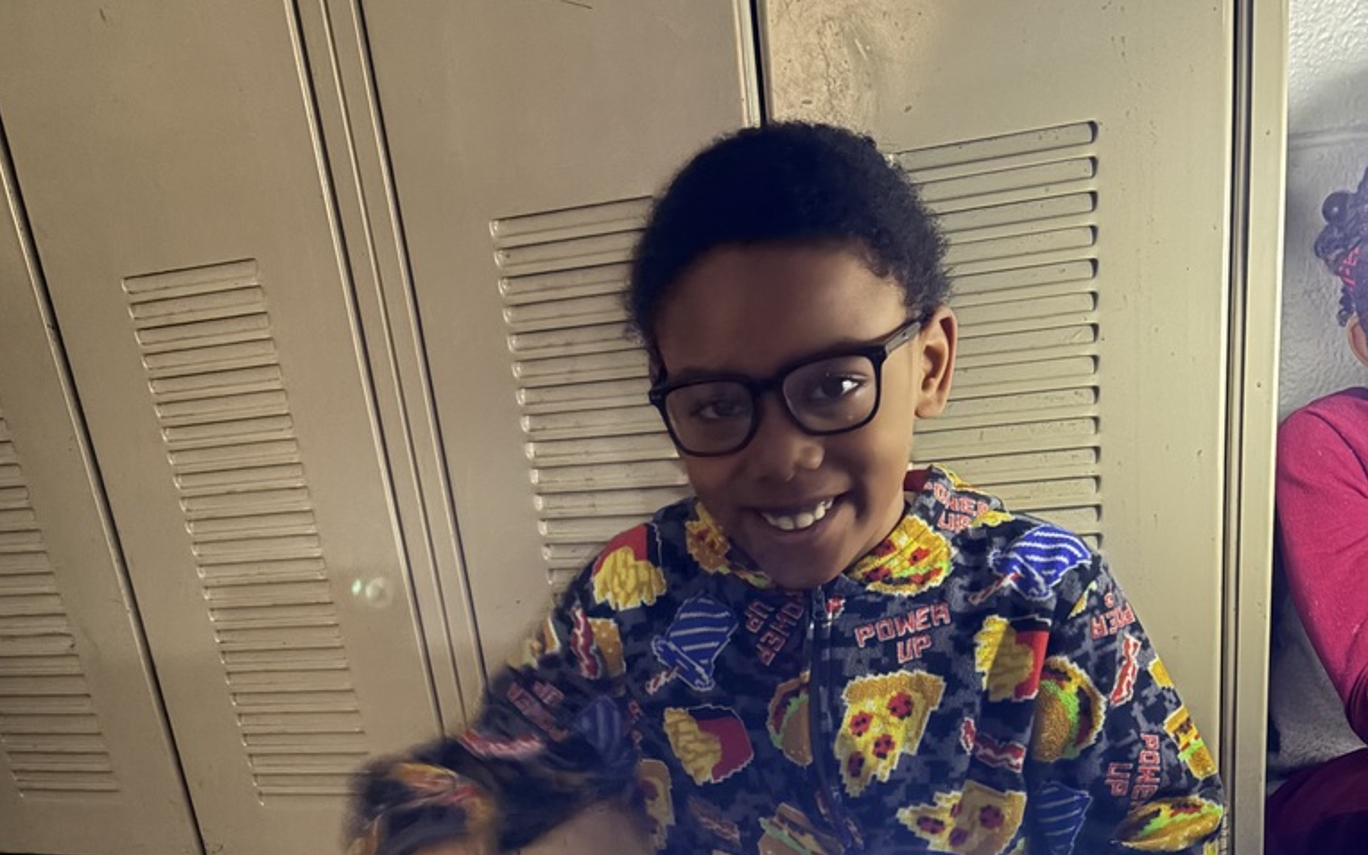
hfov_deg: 52.7
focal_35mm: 37
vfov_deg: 32.0
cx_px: 683
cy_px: 835
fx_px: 1380
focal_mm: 5.96
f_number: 1.6
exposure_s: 1/15
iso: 1250
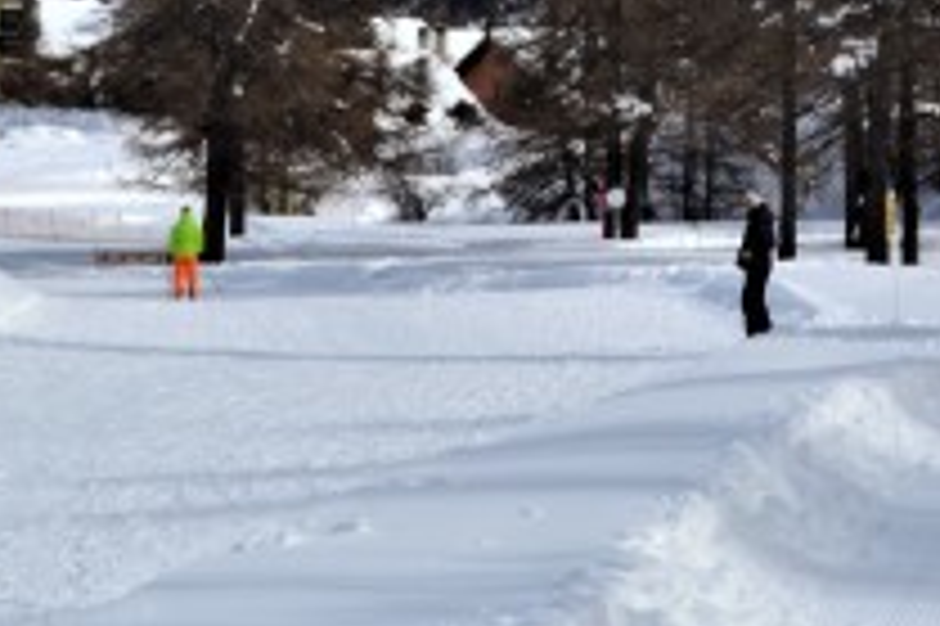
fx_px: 5401
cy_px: -225
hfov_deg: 9.9
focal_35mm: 207
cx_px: 697
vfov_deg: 6.6
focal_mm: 40
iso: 400
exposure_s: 1/500
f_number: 11
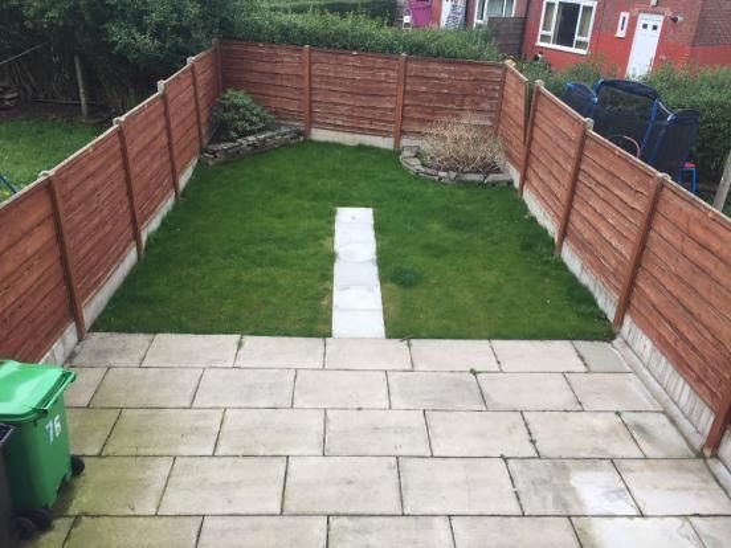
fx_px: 612
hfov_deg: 61.7
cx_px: 366
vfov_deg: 48.2
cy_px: 274
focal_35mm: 29
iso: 32
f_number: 2.2
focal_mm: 4.15
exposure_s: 1/262
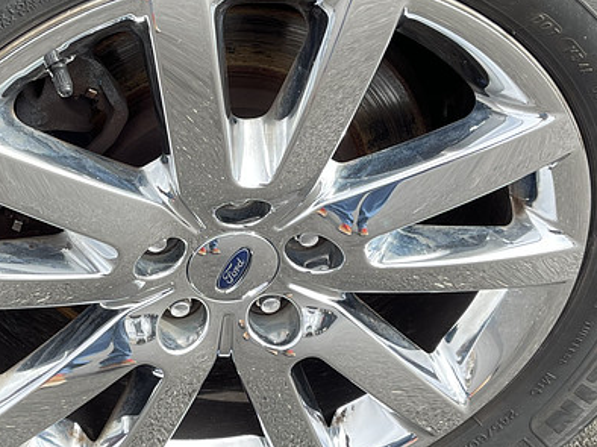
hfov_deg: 29.4
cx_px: 162
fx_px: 1120
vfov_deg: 22.5
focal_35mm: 65
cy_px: 162
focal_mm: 5.1
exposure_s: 1/553
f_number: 1.6
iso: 32
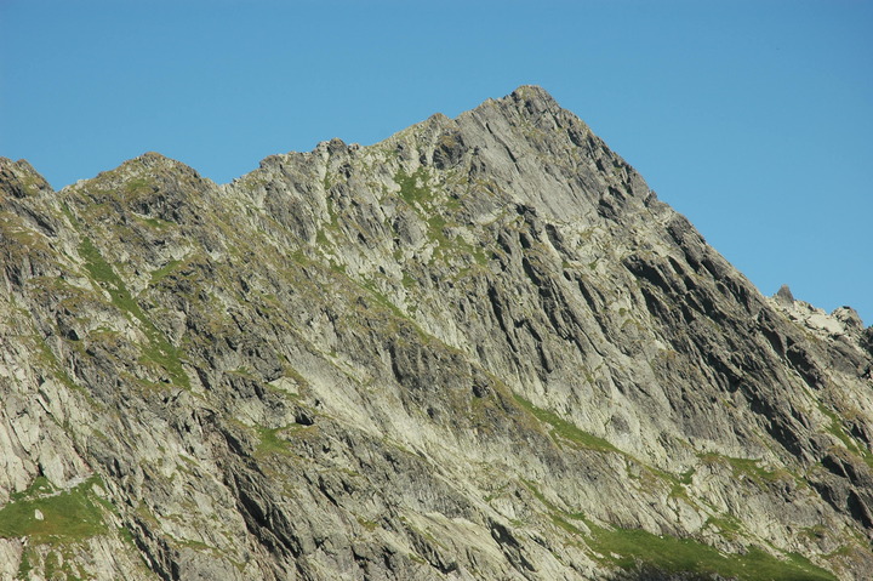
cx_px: 436
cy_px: 290
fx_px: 2544
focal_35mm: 105
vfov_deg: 13.0
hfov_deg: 19.5
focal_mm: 70
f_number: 9
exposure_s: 1/320
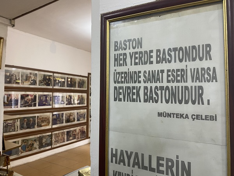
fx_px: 176
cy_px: 88
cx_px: 117
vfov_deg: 53.1
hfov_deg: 67.3
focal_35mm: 26
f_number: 1.8
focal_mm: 4.25
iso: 125
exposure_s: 1/50
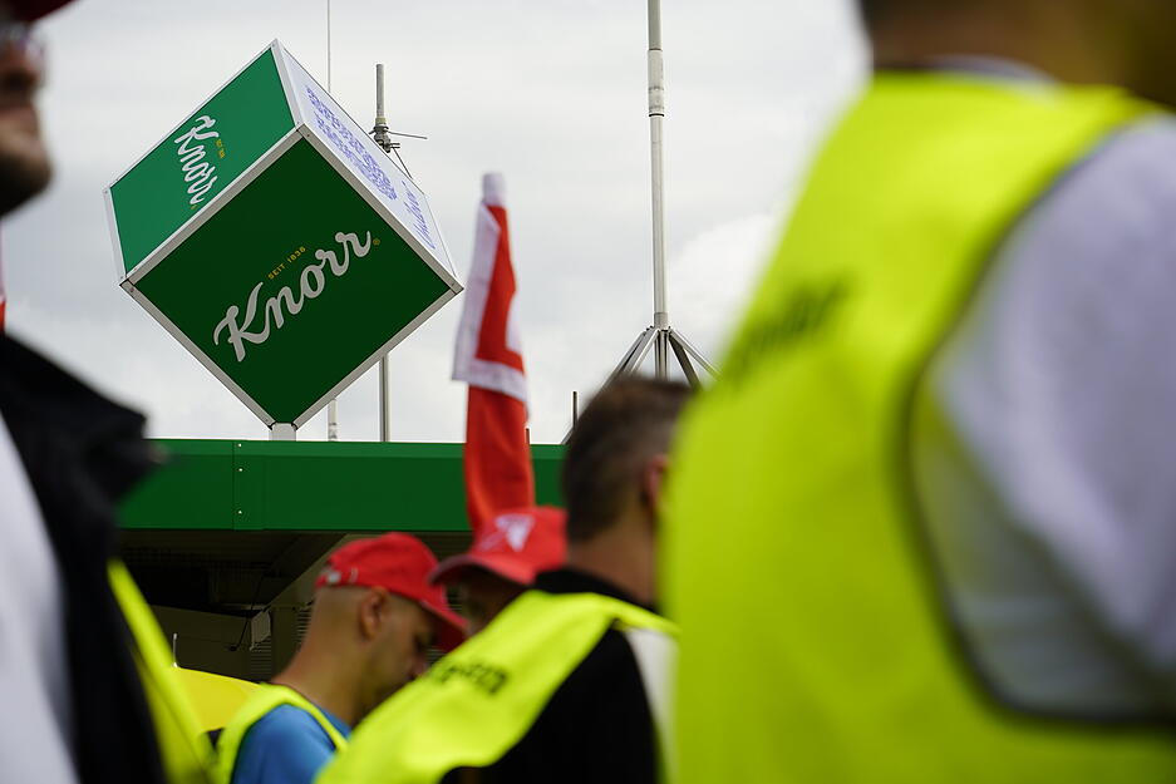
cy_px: 392
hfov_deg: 19.3
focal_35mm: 106
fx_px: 3463
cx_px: 588
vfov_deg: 12.9
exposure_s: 1/320
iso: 100
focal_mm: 106
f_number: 5.6
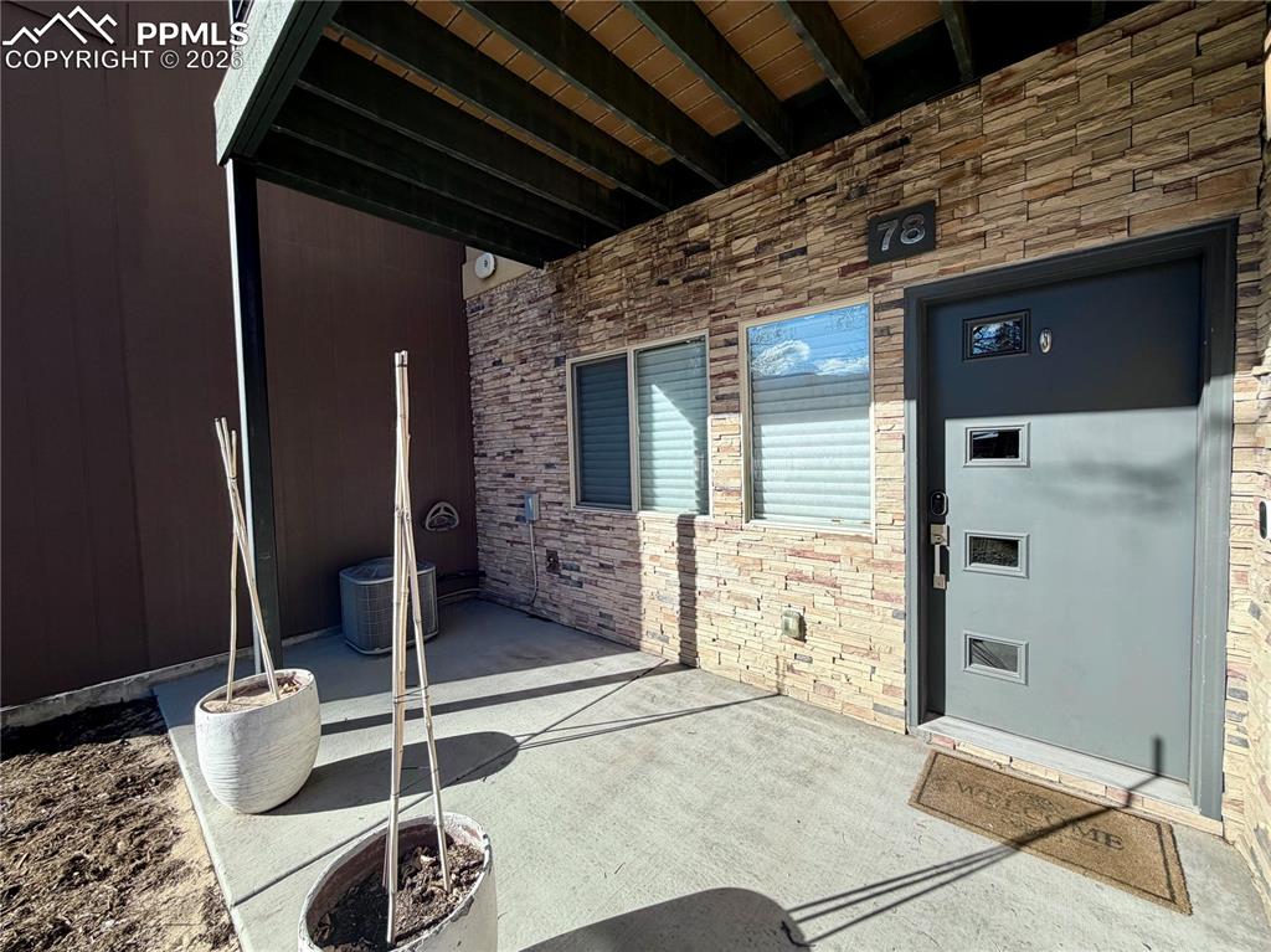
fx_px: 514
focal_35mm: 14
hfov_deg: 102.1
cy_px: 476
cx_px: 636
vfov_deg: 85.6
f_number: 2.2
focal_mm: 2.22
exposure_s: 1/770
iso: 32
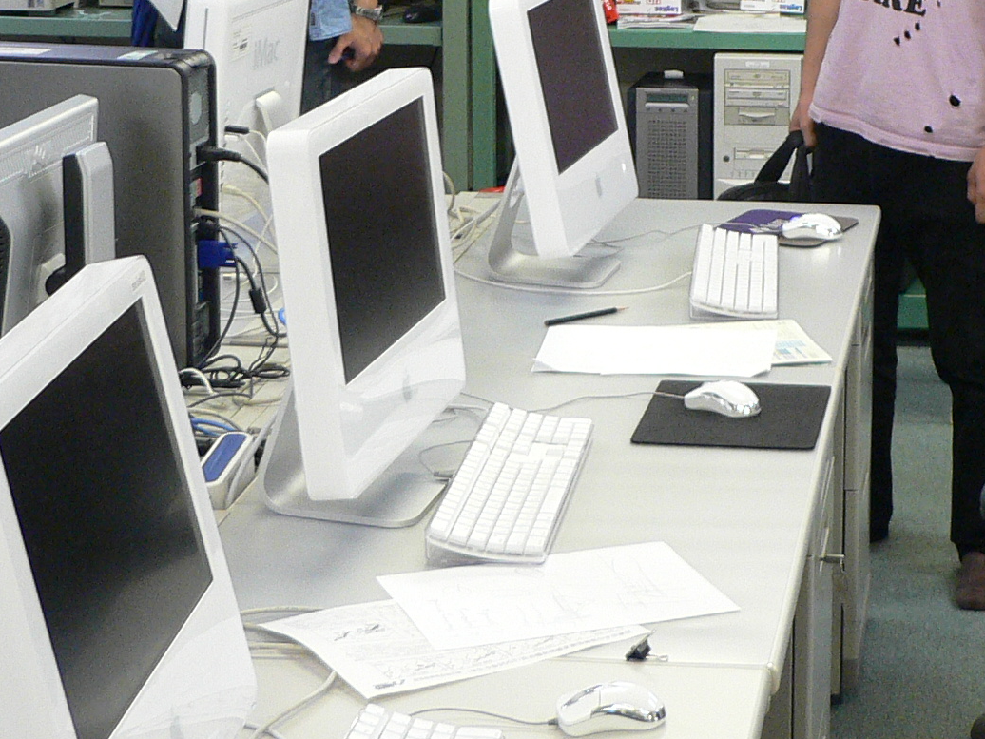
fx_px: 2532
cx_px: 653
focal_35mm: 89
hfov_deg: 21.9
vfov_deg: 16.1
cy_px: -86
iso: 150
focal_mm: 6
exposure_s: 1/20
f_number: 2.8
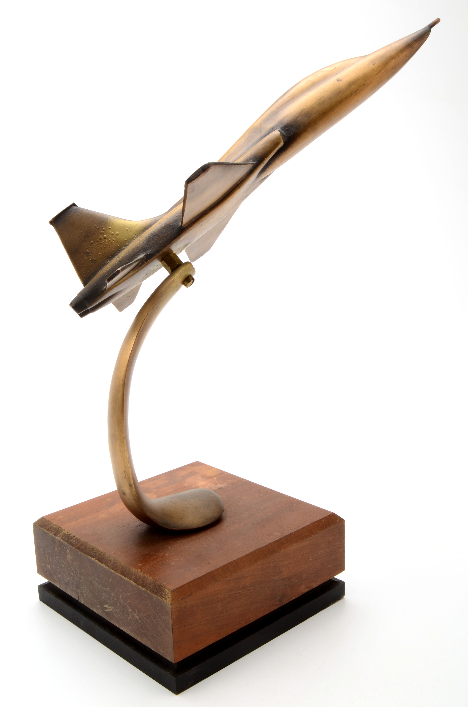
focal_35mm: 42
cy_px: 354
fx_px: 823
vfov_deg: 46.5
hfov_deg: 31.8
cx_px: 234
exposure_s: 1/160
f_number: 20
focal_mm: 28
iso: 100
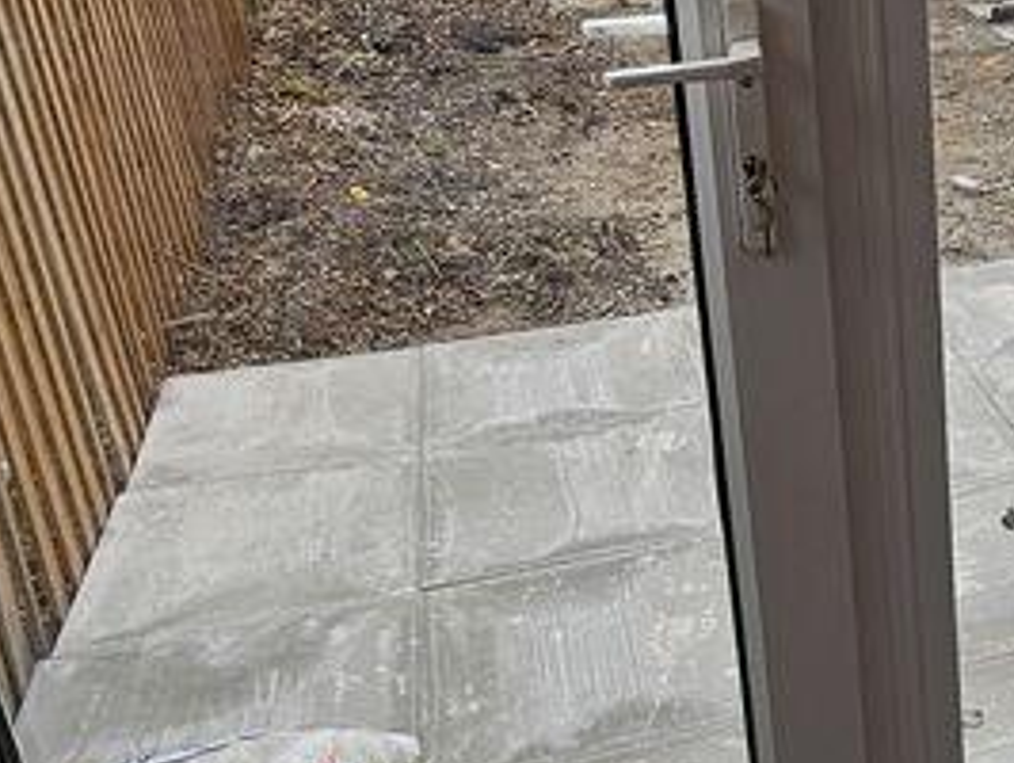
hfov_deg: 32.7
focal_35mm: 50
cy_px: 359
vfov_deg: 29.1
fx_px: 1466
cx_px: 1159
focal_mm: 2.2
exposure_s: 1/126
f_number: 2.2
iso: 50
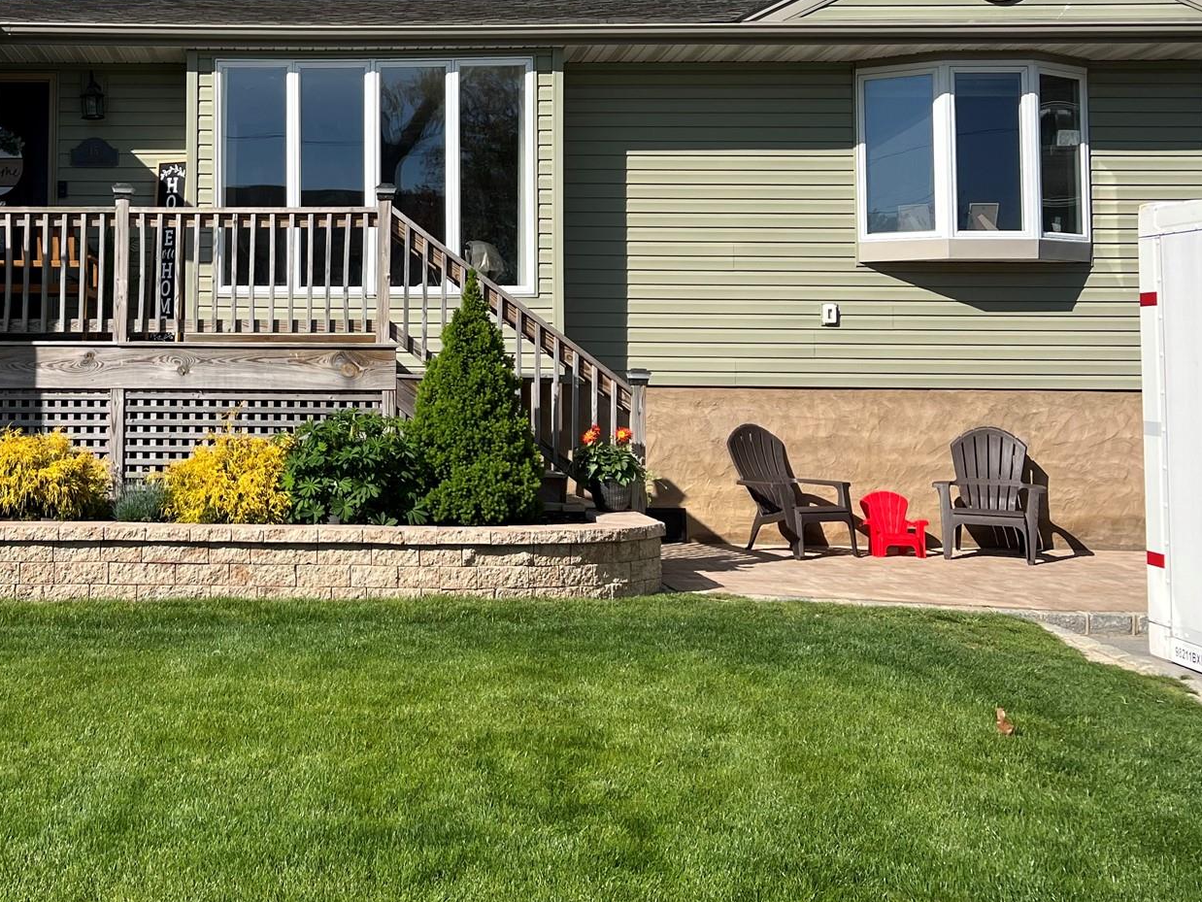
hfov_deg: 42.4
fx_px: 1493
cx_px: 289
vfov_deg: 33.3
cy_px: 291
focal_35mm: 43
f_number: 1.5
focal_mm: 5.7
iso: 50
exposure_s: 1/4630
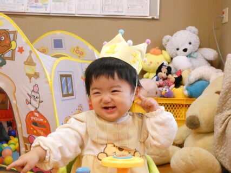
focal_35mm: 53
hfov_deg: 36.2
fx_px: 354
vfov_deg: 27.5
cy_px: 86
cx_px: 116
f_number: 3.9
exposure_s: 1/80
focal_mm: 9.5
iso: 1600
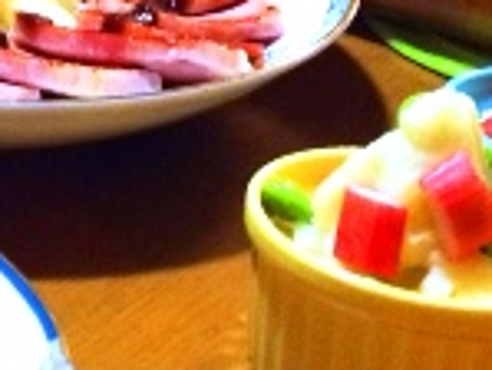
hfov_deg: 15.2
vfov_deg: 11.9
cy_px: -159
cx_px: -233
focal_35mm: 120
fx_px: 1707
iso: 400
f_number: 2.2
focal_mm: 4.12
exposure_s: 1/33
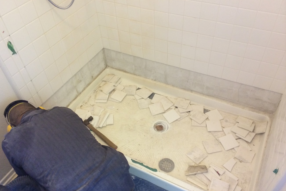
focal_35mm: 32
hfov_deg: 58.7
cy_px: 104
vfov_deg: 41.1
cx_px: 143
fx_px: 254
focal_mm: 4.12
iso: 200
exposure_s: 1/30
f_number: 2.2
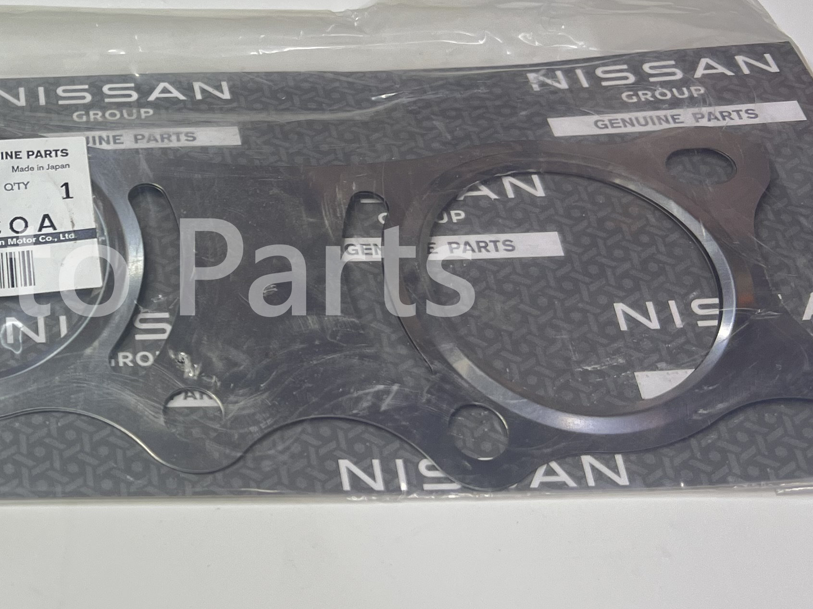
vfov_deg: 23.6
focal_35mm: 62
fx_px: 1456
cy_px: 263
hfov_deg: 28.3
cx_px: -85
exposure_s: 1/121
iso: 100
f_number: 1.5
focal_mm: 5.7
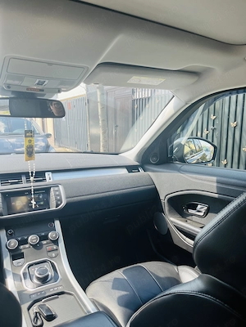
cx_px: 123
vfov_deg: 67.3
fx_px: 246
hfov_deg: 53.1
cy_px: 164
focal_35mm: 26
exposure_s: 1/275
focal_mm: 5.1
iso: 40
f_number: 1.6
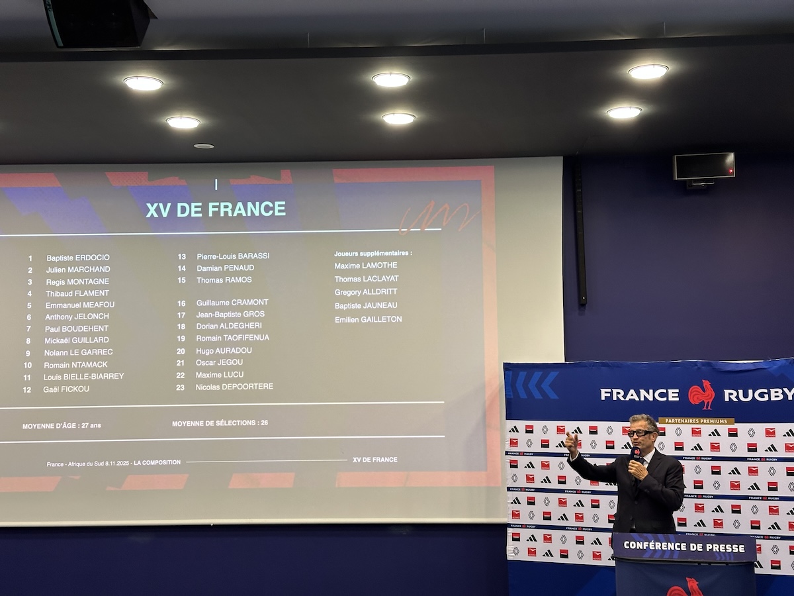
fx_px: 1101
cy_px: 298
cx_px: 397
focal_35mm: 48
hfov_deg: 39.7
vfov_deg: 30.3
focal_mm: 6.86
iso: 125
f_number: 1.78
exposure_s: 1/60
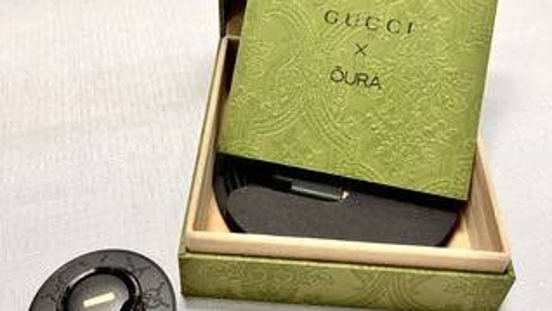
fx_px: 600
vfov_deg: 28.6
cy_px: 77
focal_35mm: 41
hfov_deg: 49.4
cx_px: 276
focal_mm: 3.99
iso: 64
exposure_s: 1/120
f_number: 1.8
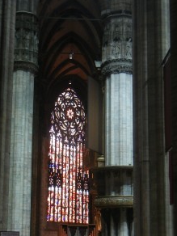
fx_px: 539
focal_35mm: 79
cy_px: 139
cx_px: 81
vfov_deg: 24.7
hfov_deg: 18.7
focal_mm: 5.4
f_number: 3.5
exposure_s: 1/6.2
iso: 200
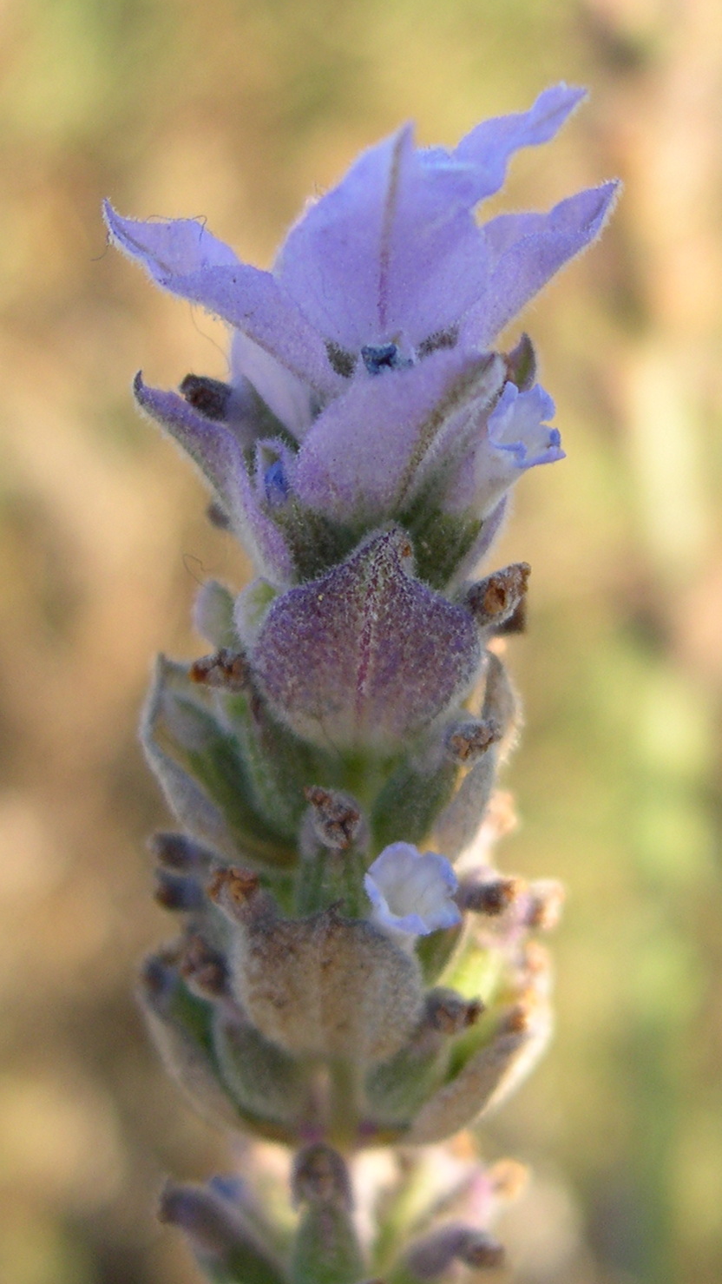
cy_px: 647
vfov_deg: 48.4
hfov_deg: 28.3
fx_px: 1429
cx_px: 377
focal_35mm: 42
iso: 100
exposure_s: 1/421
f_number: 2.8
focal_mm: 8
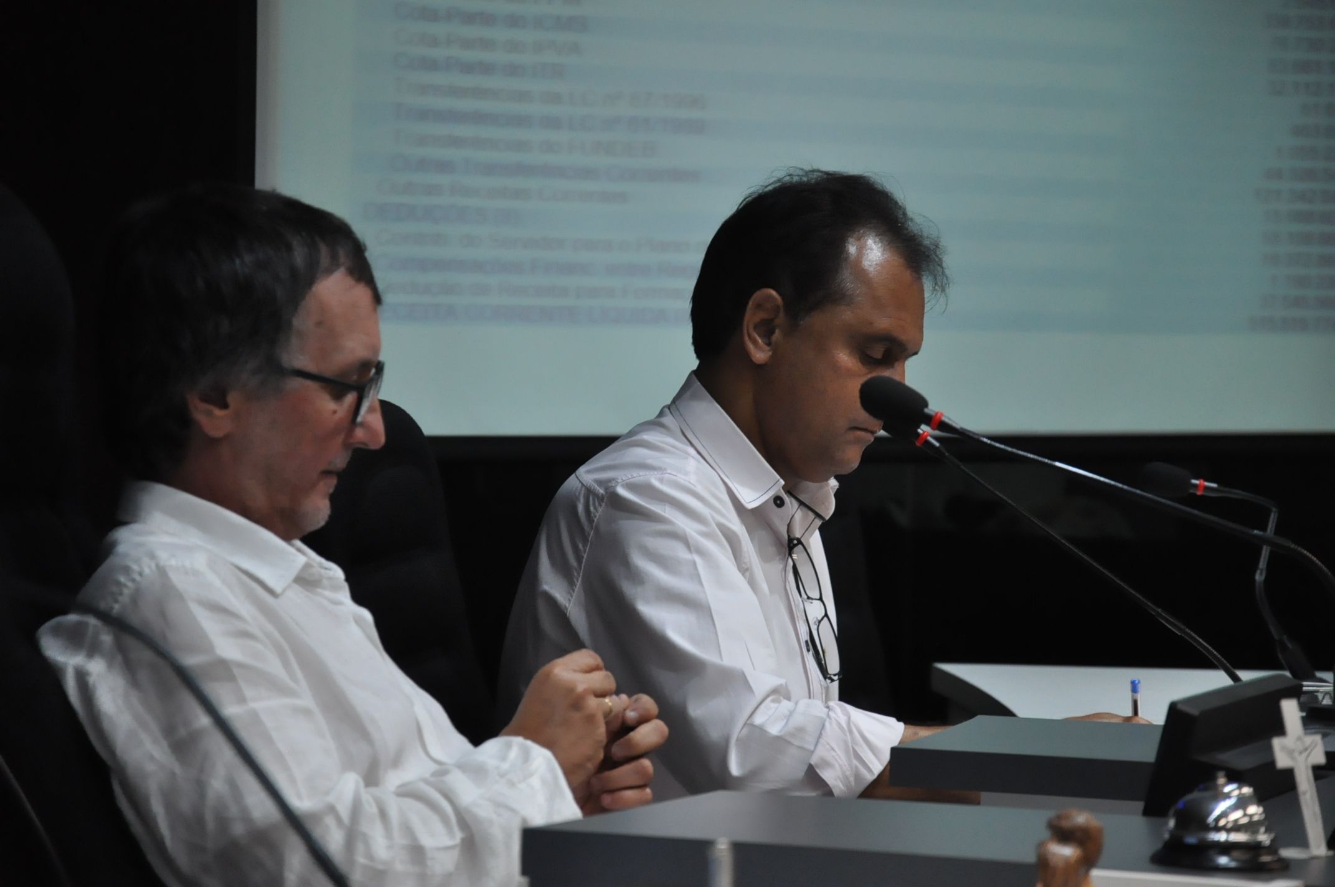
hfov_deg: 13.1
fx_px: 5833
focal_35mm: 158
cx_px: 668
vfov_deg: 8.7
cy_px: 444
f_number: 5.6
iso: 2000
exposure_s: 1/200
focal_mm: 105
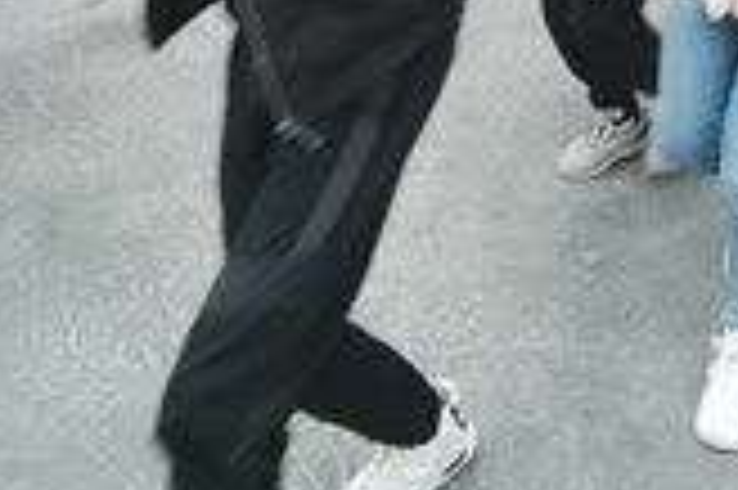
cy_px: -263
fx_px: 1106
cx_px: 598
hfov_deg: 35.6
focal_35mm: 54
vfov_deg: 20.9
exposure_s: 1/100
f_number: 2.2
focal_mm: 2.26
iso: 80
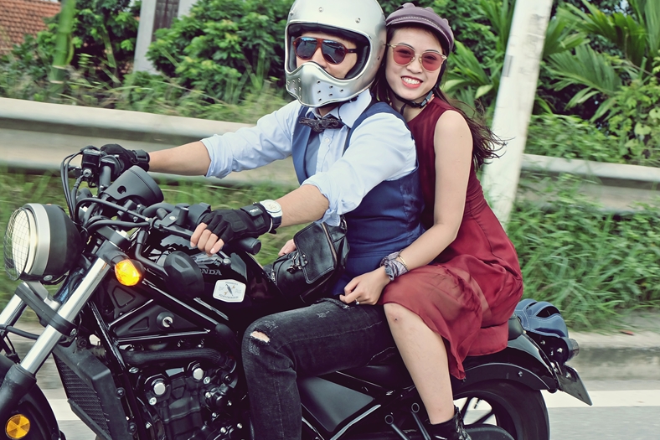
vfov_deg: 18.9
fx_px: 1320
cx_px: 323
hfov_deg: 28.1
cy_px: 199
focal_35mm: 72
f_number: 5.6
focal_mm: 41.8
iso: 800
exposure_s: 1/320
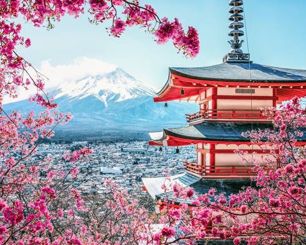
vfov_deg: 31.4
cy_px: 121
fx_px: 435
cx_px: 153
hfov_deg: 38.8
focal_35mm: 48
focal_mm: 42
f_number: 8
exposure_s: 1/250
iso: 64
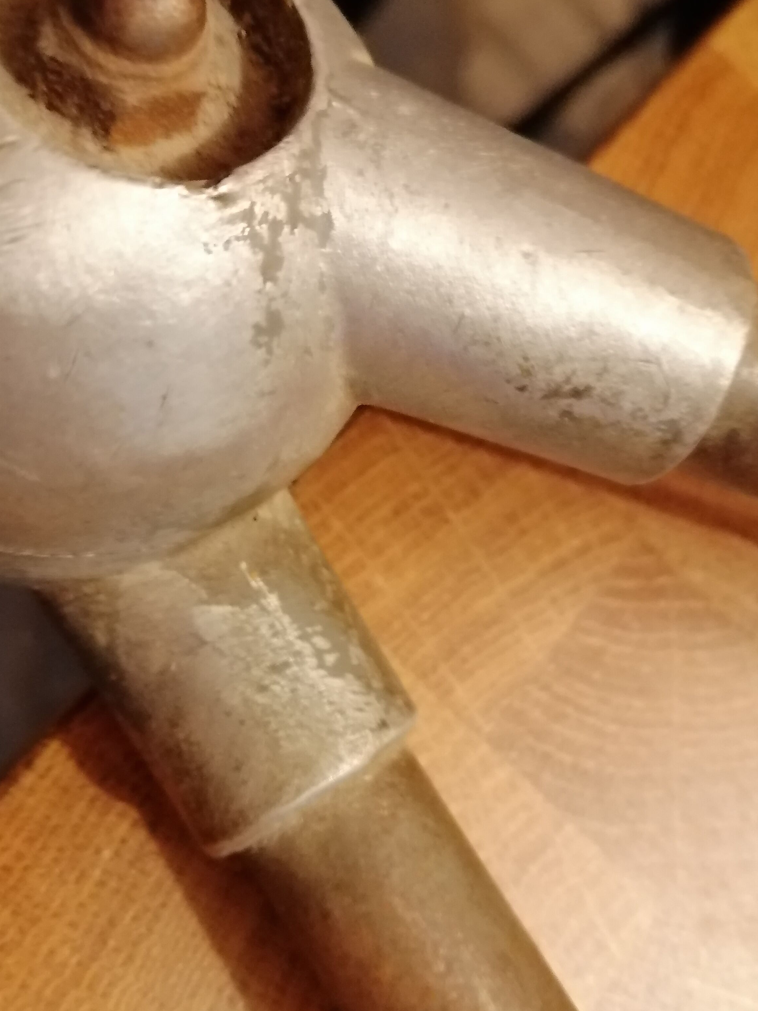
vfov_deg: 47.9
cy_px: 493
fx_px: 1139
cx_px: 415
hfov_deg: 36.8
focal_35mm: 39
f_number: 1.8
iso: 640
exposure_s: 1/20
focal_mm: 3.95
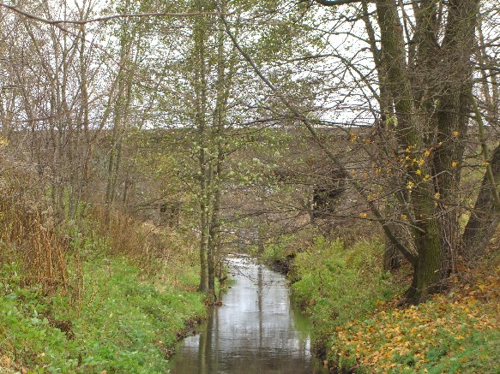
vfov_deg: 13.0
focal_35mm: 114
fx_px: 1646
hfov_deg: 17.3
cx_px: 250
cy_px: 187
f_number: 5.1
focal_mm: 23.7
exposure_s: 1/100
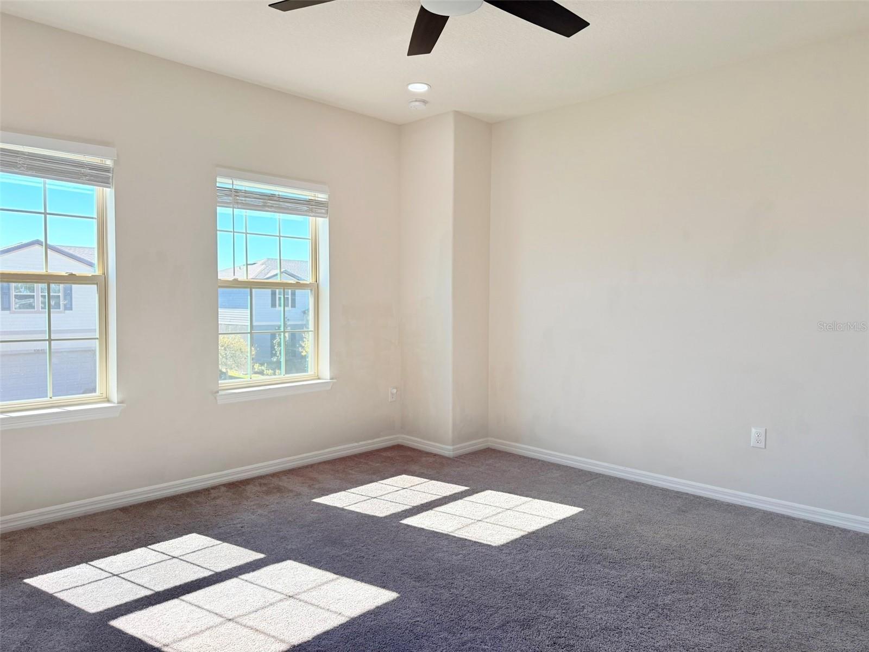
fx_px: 602
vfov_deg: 56.8
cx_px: 434
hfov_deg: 71.6
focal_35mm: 24
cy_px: 326
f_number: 1.78
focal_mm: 6.76
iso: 160
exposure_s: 1/992
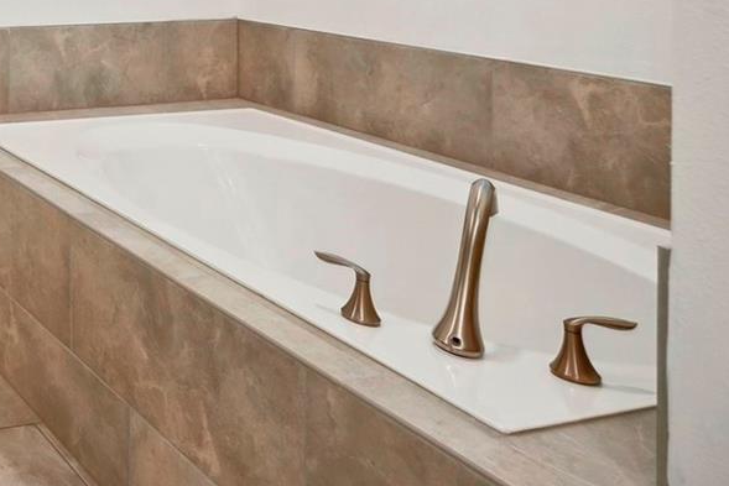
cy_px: -82
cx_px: -218
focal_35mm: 38
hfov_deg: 35.1
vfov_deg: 30.4
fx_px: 770
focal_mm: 14
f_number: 8
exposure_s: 1/20
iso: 400
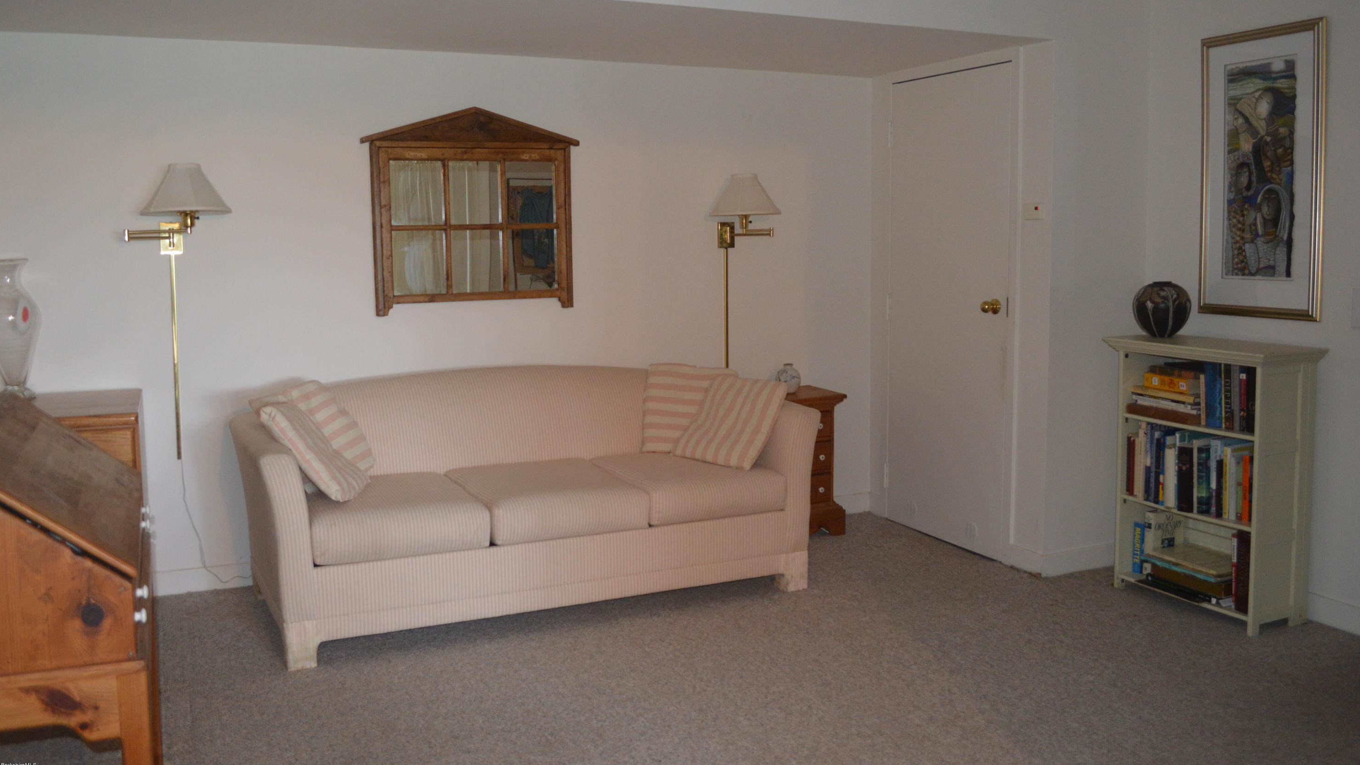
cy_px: 333
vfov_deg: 36.6
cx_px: 691
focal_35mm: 32
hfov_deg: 61.0
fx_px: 1154
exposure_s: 1/60
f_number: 3.8
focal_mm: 20
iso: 1100
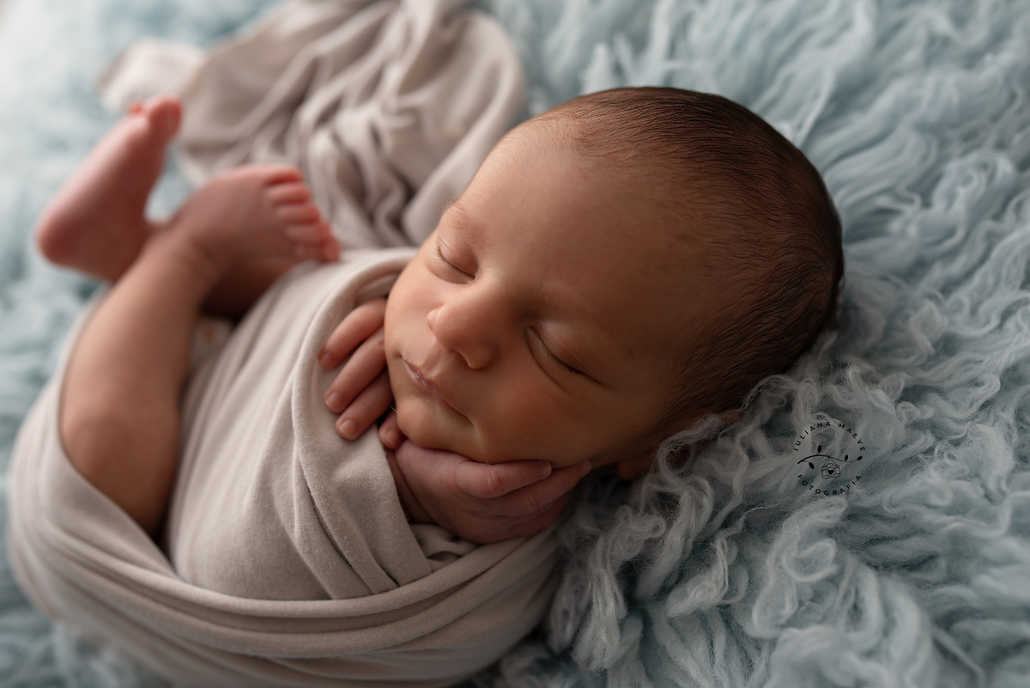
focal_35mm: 35
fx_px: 1002
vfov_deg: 37.9
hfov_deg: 54.4
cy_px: 344
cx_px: 515
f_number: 3.5
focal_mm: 35
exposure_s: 1/160
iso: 100
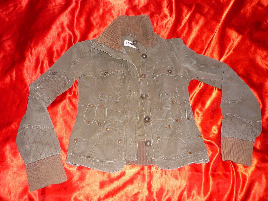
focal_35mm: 33
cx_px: 134
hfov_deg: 55.3
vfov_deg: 43.0
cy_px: 100
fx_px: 256
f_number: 2.8
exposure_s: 1/30
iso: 160
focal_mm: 5.5
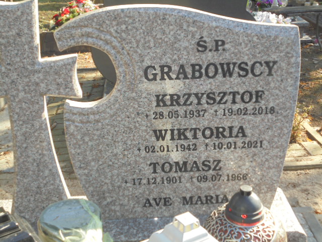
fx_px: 456
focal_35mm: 49
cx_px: 161
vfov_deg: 29.7
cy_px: 121
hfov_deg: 38.9
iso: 100
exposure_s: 1/80
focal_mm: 8.9
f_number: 4.8
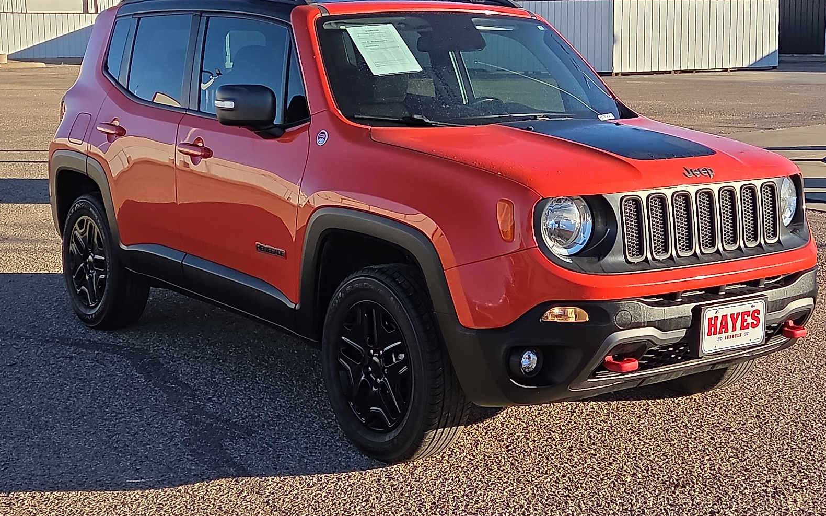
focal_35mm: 59
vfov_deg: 22.0
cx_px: 414
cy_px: 225
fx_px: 1328
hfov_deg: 34.5
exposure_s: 1/1667
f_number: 1.8
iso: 25
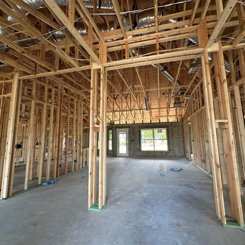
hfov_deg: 83.9
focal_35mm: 17
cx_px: 126
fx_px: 136
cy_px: 120
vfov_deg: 84.0
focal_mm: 2.22
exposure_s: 1/99
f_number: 2.2
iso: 160
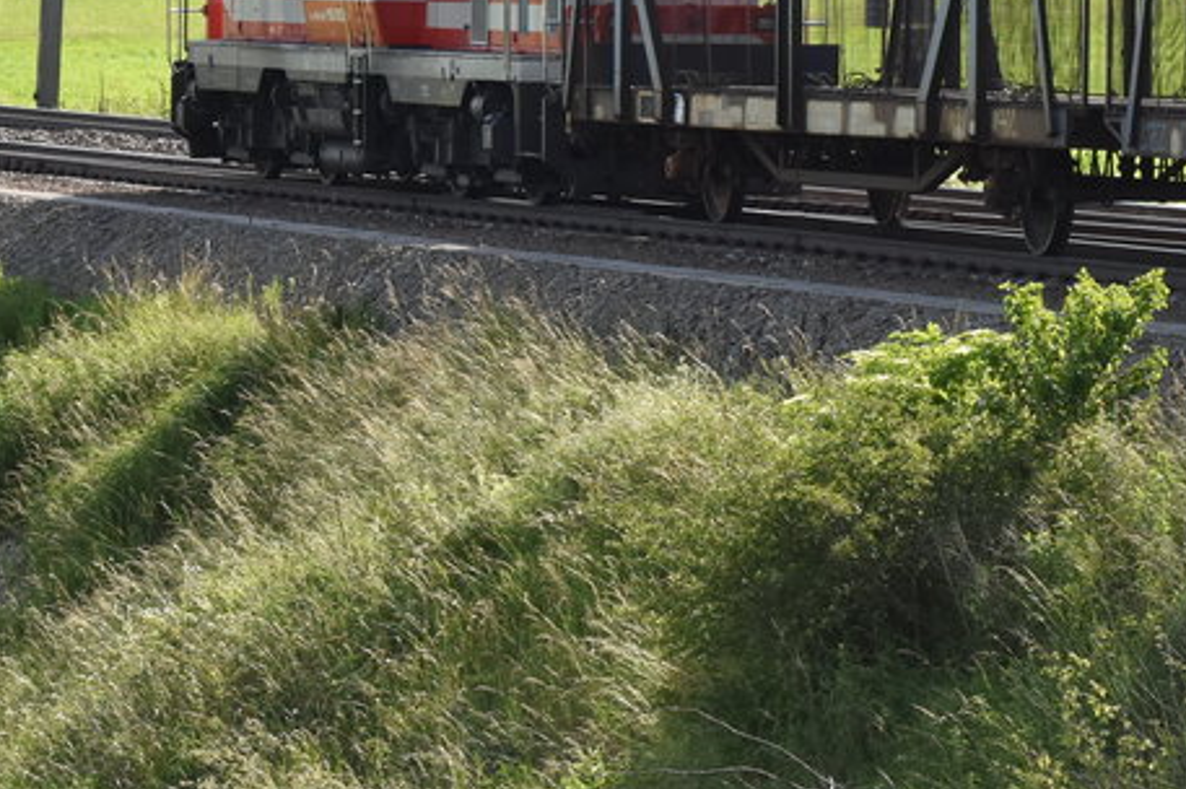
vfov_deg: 5.0
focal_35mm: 276
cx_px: 452
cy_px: -202
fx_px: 9086
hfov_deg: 7.5
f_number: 13
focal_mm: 70
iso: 400
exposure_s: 1/400
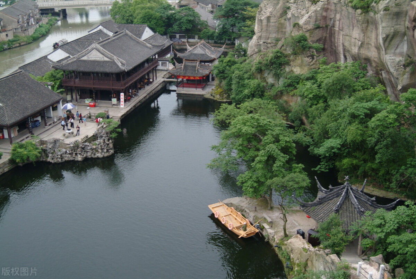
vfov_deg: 32.0
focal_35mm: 42
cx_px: 208
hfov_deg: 46.4
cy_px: 140
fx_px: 486
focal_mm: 28
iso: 100
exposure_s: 1/45
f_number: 4.2
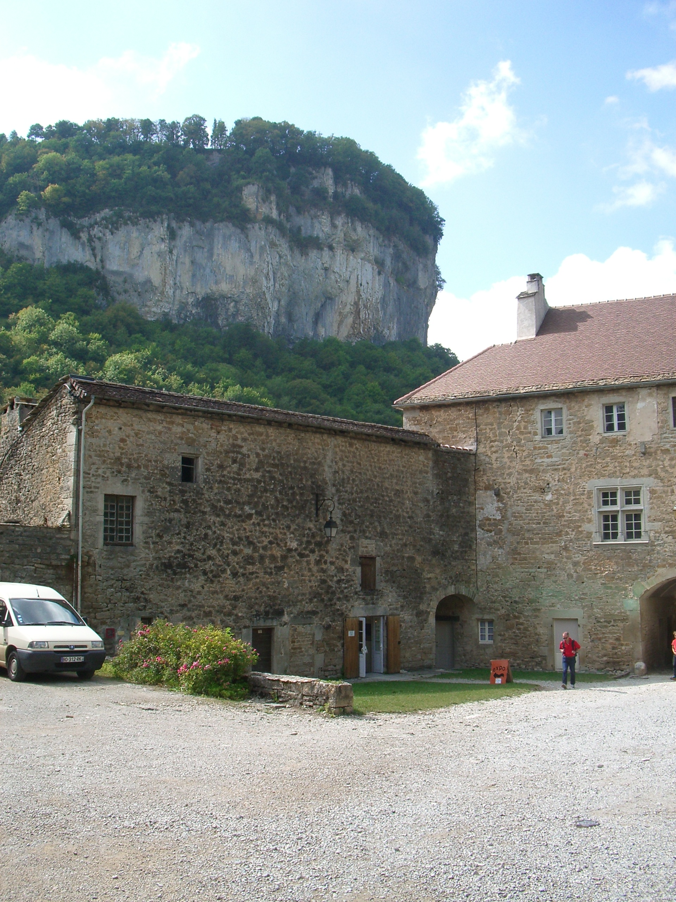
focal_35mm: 35
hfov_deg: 40.7
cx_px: 338
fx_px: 911
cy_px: 451
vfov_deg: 52.6
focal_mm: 5.8
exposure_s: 1/200
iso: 80
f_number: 4.3
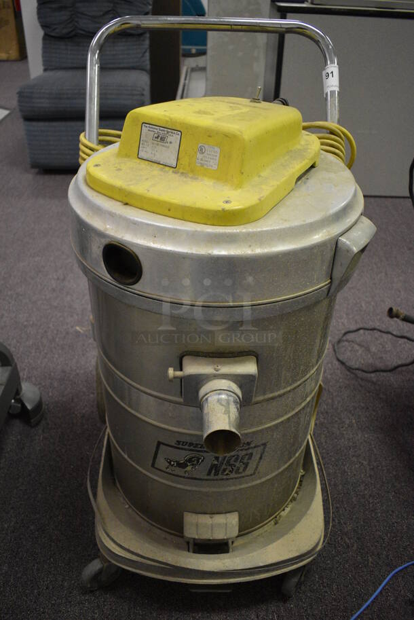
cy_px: 310
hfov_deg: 43.7
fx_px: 517
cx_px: 207
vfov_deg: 61.9
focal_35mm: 30
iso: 3600
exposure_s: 1/125
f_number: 3.5
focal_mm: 20
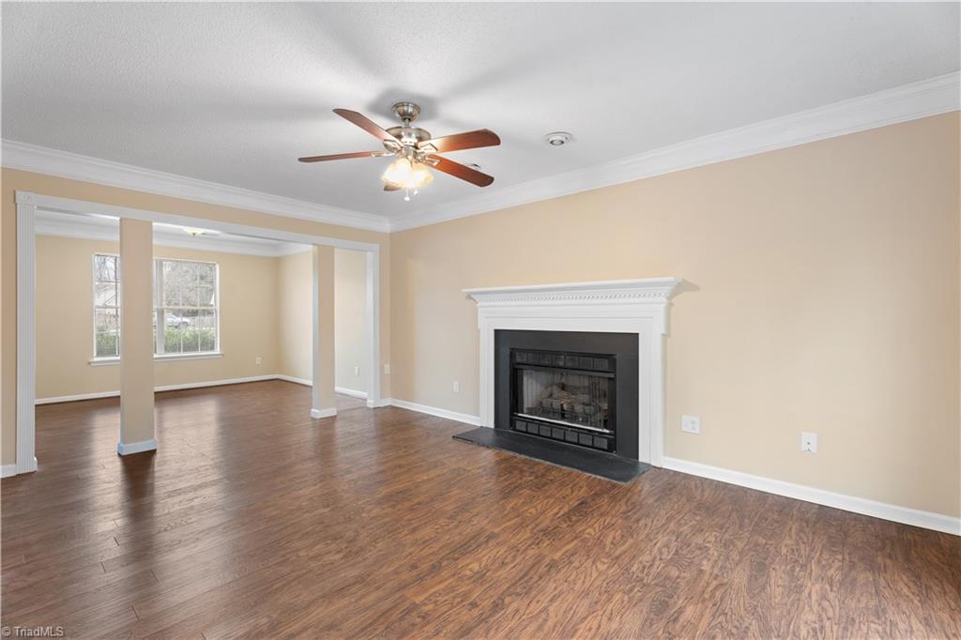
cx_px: 480
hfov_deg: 96.8
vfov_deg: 73.7
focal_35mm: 16
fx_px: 427
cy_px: 320
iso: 320
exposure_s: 1/3
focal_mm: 16
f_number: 8
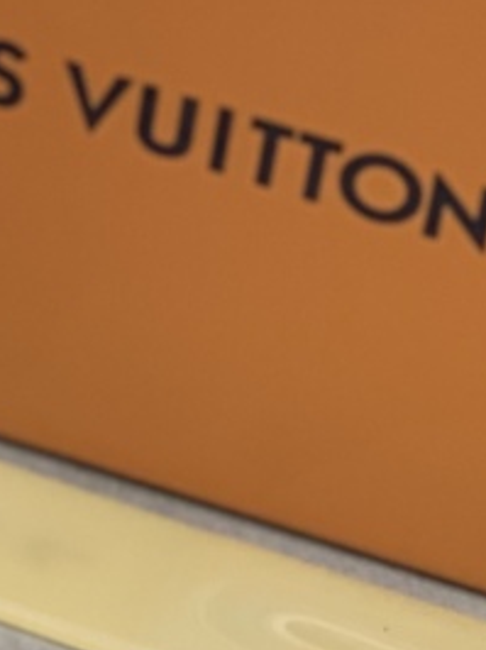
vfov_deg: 6.6
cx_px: -545
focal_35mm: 282
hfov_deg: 5.1
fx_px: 5287
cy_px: 1730
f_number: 2.4
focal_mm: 6
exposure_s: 1/100
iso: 20
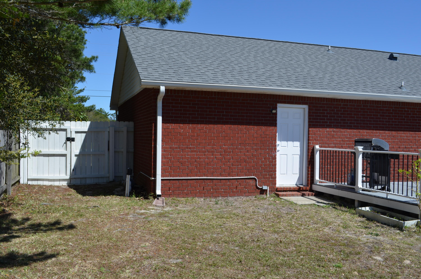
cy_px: 140
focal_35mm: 36
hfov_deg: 53.2
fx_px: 420
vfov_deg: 36.7
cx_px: 210
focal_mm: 24
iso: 100
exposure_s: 1/250
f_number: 8
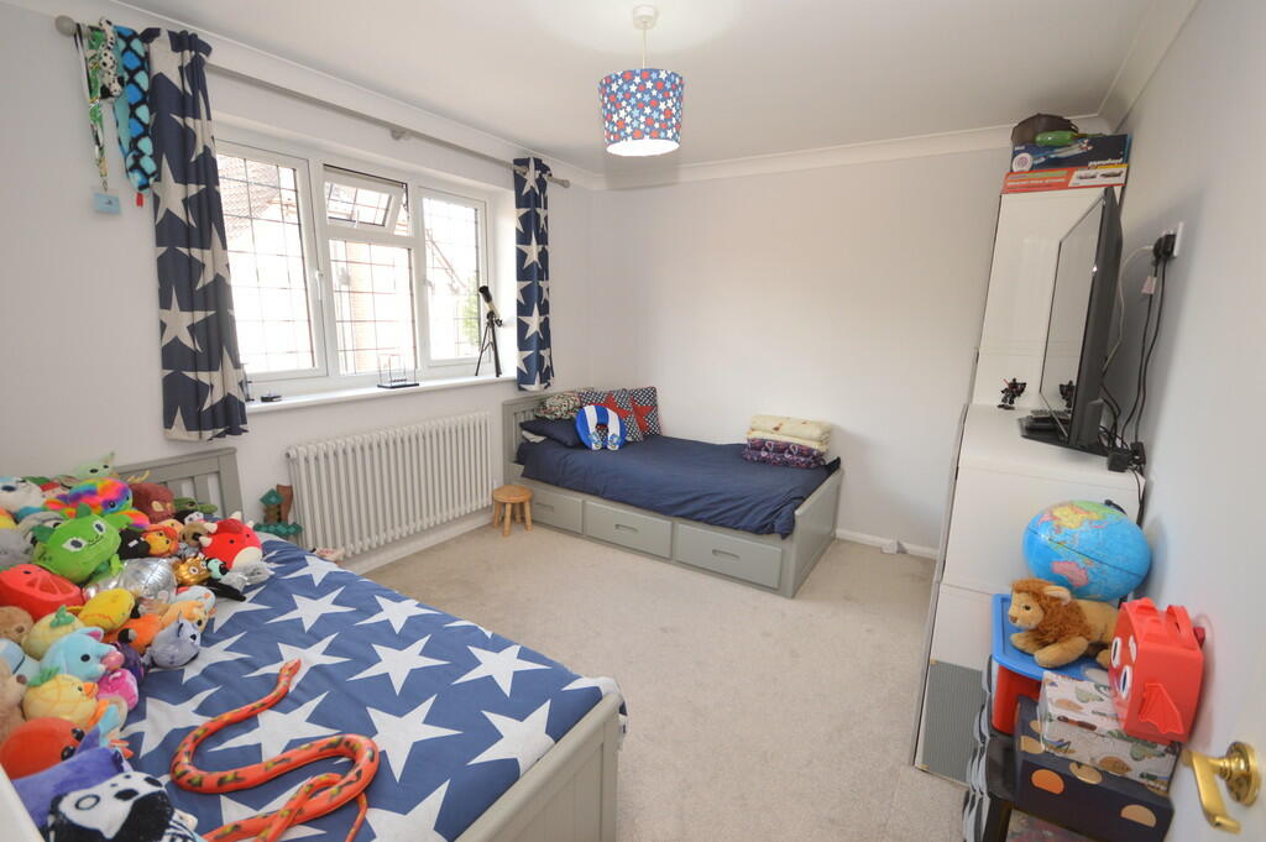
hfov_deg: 100.4
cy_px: 421
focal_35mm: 15
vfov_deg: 77.2
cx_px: 633
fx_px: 527
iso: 400
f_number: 4
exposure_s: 1/60
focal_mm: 10
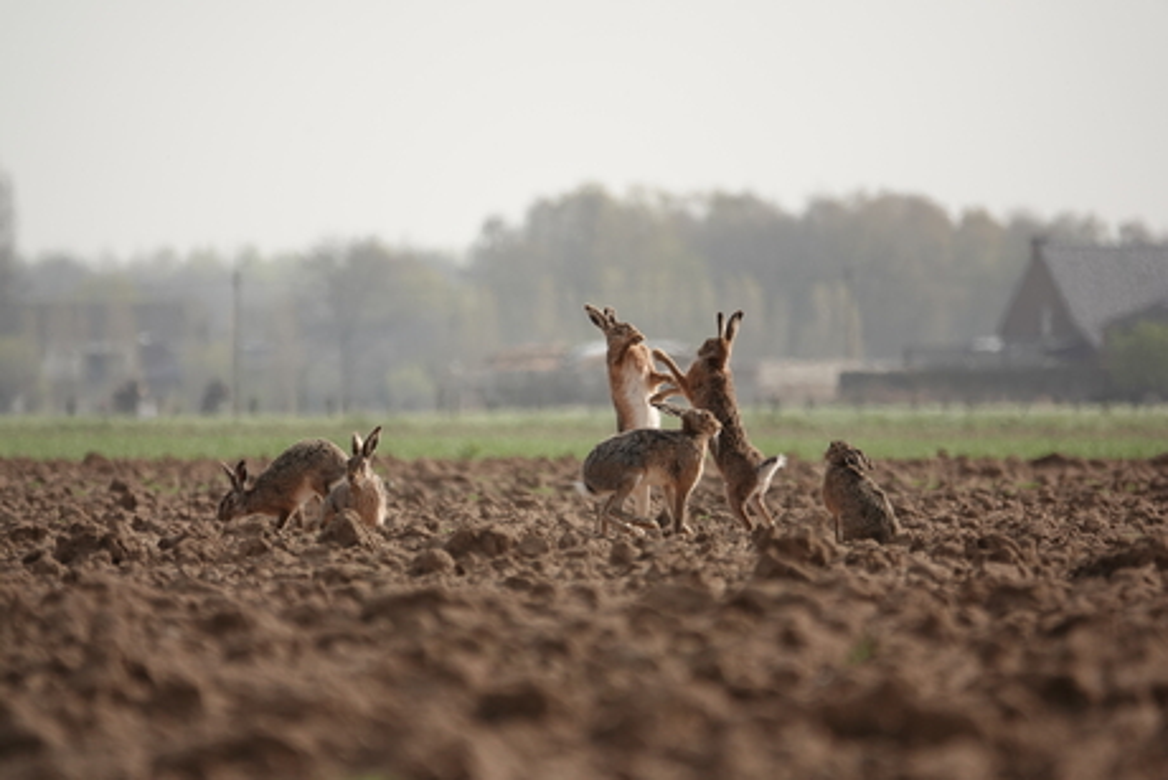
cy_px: 390
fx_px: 19472
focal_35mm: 600
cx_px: 584
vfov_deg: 2.3
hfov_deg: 3.4
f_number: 4
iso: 200
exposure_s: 1/1250
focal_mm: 220
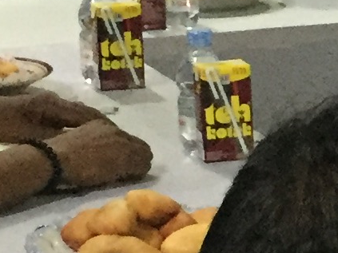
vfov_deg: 6.6
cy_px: 160
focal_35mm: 224
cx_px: 802
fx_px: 2187
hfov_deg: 8.2
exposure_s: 1/17
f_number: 2.2
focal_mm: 4.15
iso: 320
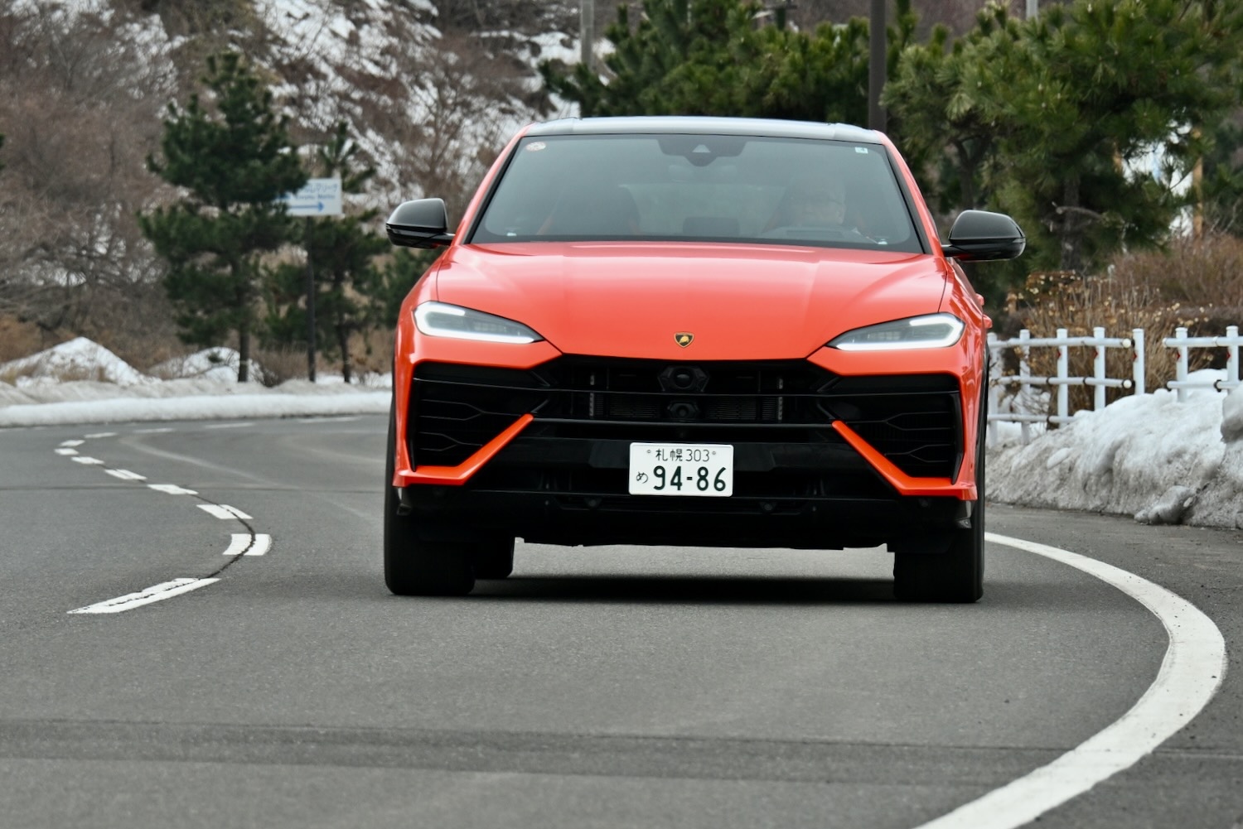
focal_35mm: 125
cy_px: 414
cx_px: 622
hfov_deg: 16.4
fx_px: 4317
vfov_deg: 11.0
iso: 320
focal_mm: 125
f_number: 6.7
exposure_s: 1/200
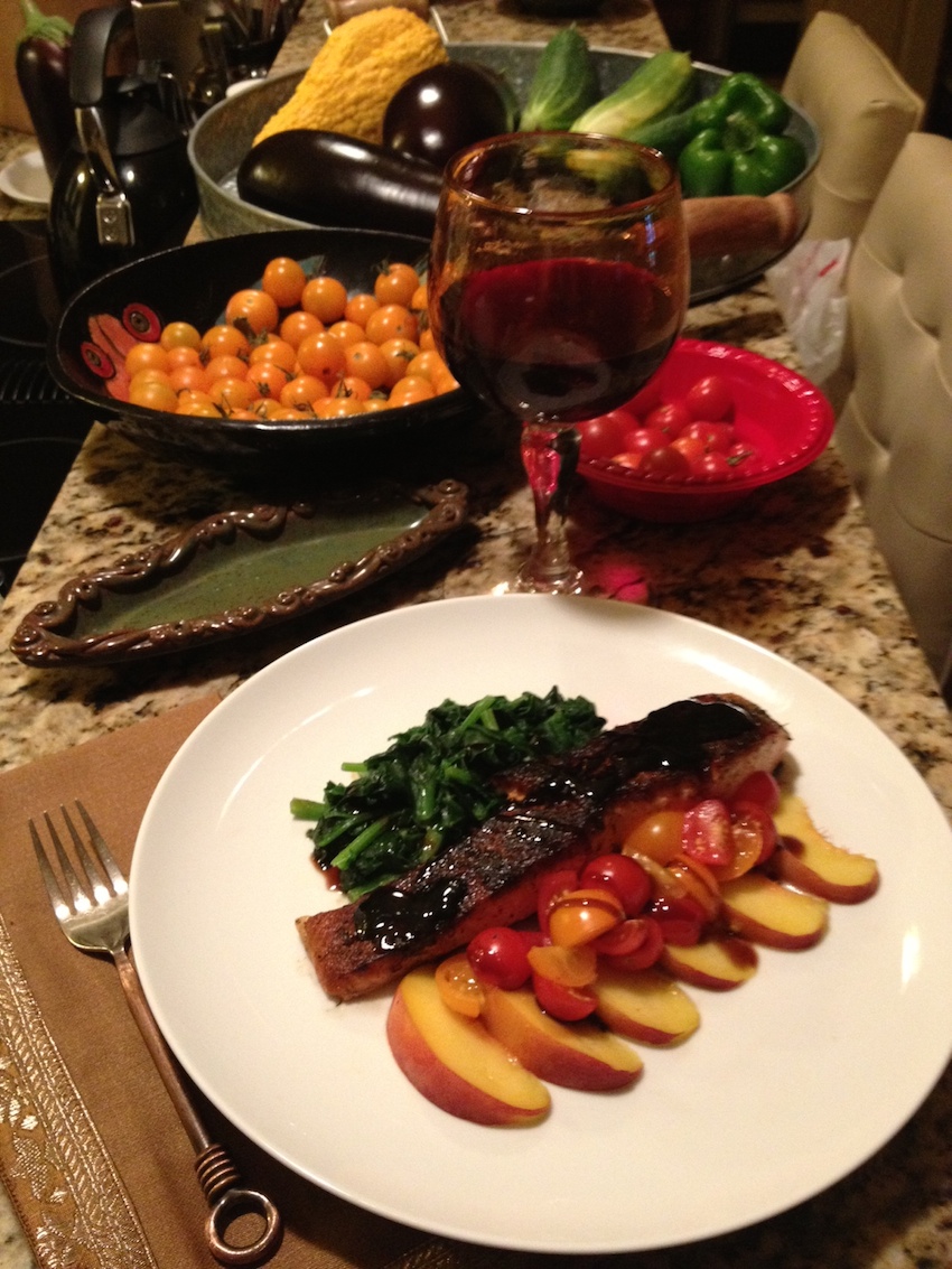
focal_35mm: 35
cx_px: 476
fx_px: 1283
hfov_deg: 40.7
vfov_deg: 52.6
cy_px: 634
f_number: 2.4
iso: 320
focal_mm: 4.28
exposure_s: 1/20
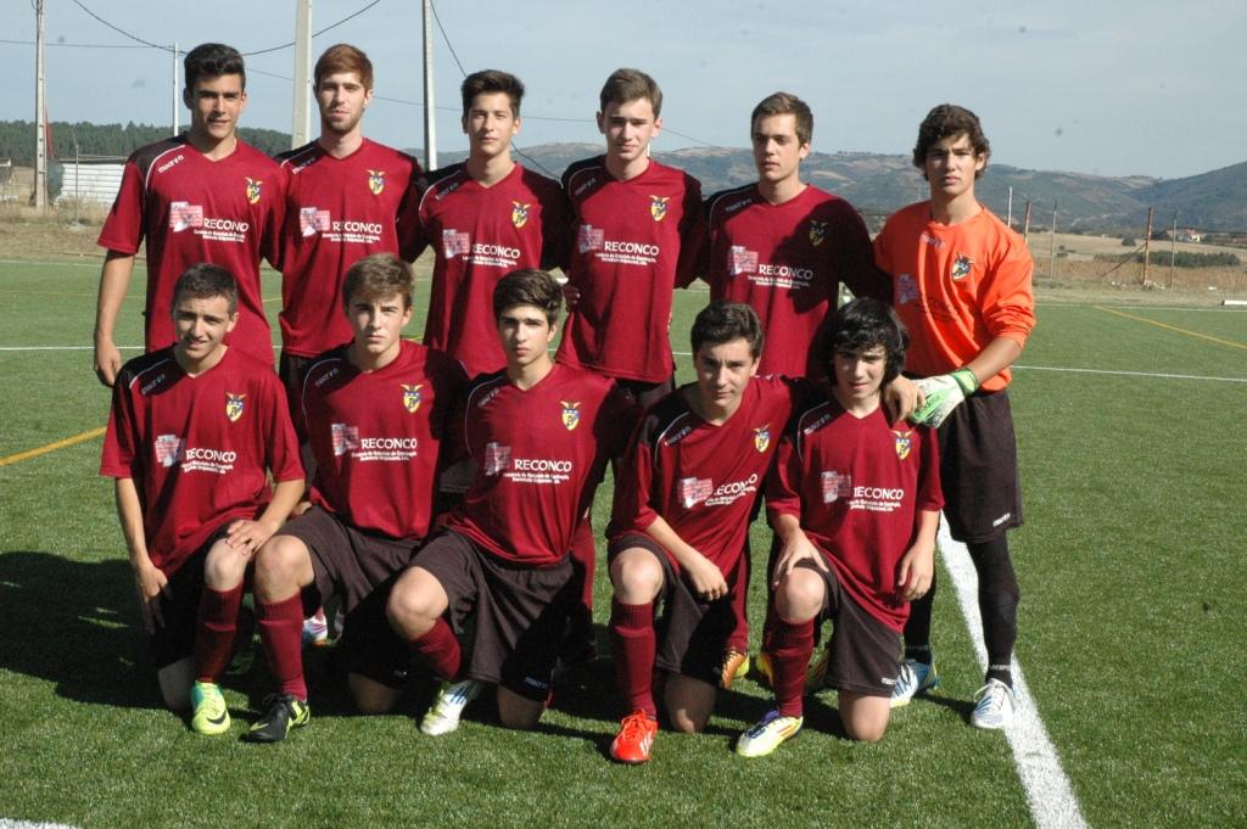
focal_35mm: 66
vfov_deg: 20.6
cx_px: 624
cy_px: 414
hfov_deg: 30.5
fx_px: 2284
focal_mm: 44
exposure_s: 1/1000
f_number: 16
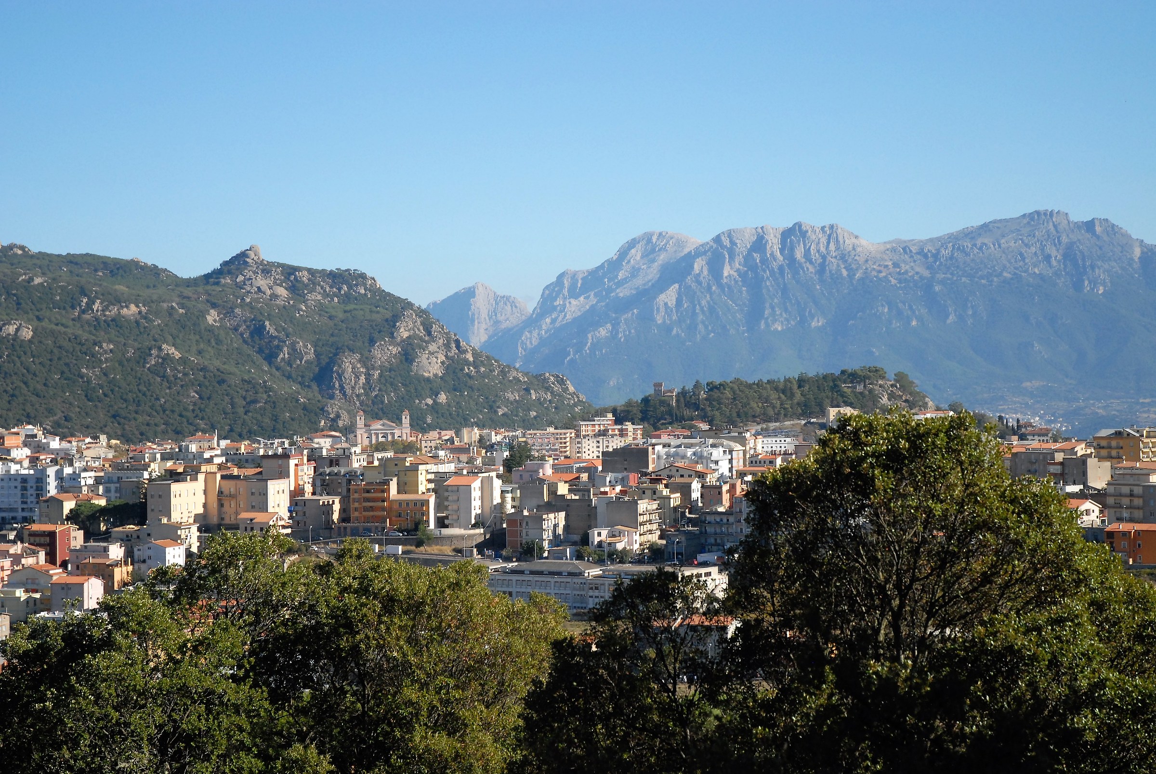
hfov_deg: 28.0
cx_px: 578
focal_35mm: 72
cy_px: 387
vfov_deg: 19.0
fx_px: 2314
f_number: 4.5
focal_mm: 48
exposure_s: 1/3200
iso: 500
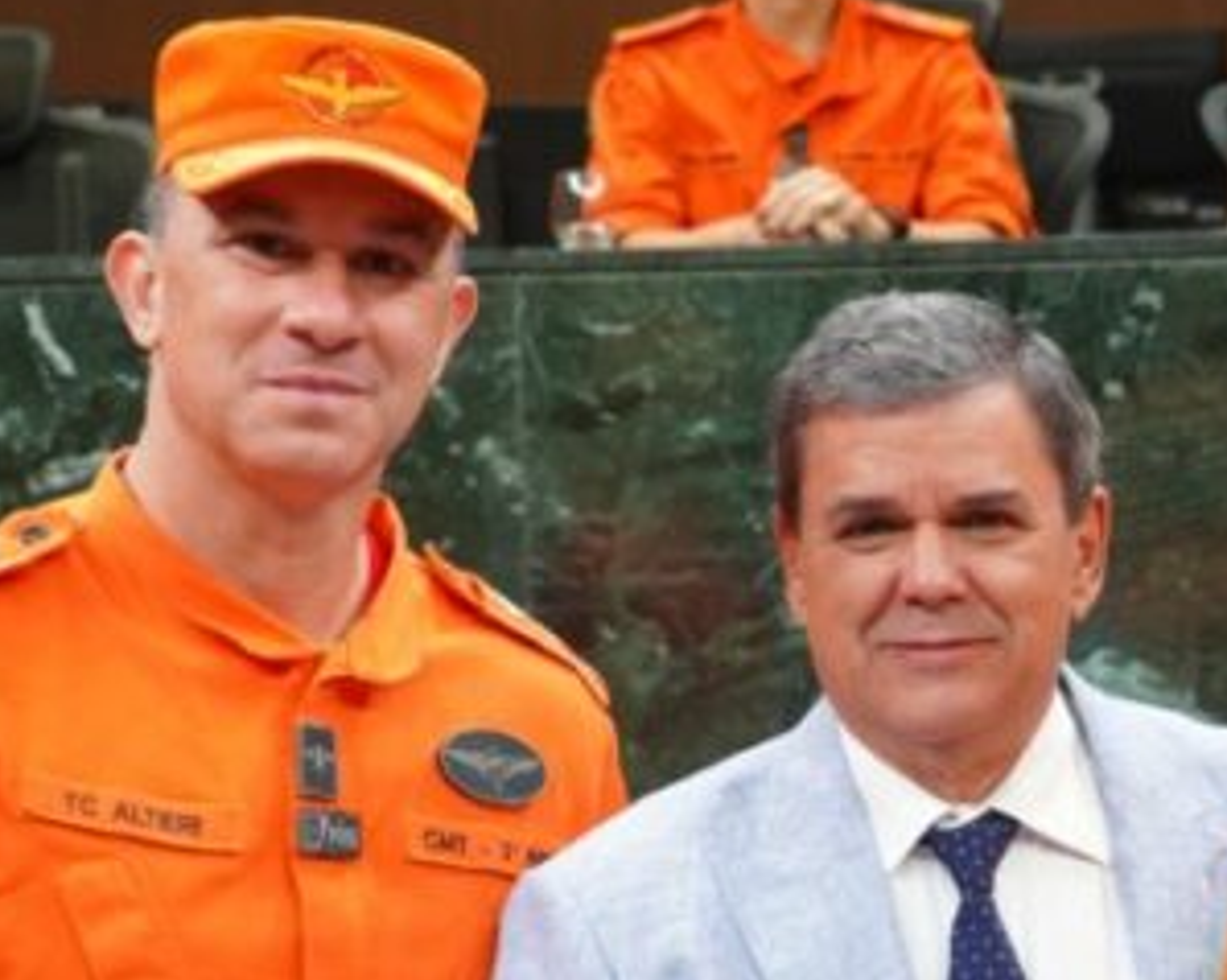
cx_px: 1211
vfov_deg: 11.0
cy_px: 914
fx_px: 5044
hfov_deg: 13.7
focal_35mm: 139
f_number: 5
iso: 1250
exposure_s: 1/160
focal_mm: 49
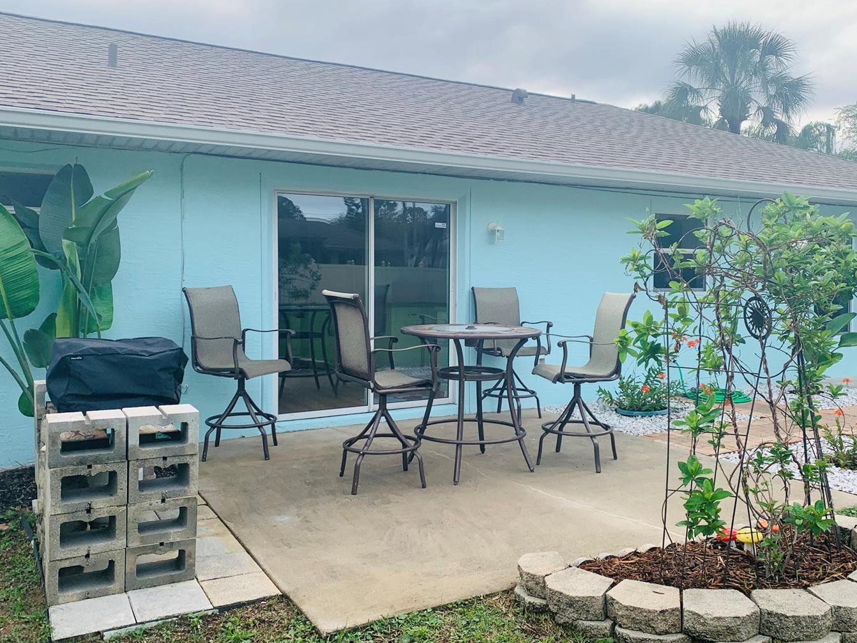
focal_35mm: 31
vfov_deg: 45.4
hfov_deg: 58.3
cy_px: 315
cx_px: 469
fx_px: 767
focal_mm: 4.25
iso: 25
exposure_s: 1/808
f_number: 1.8
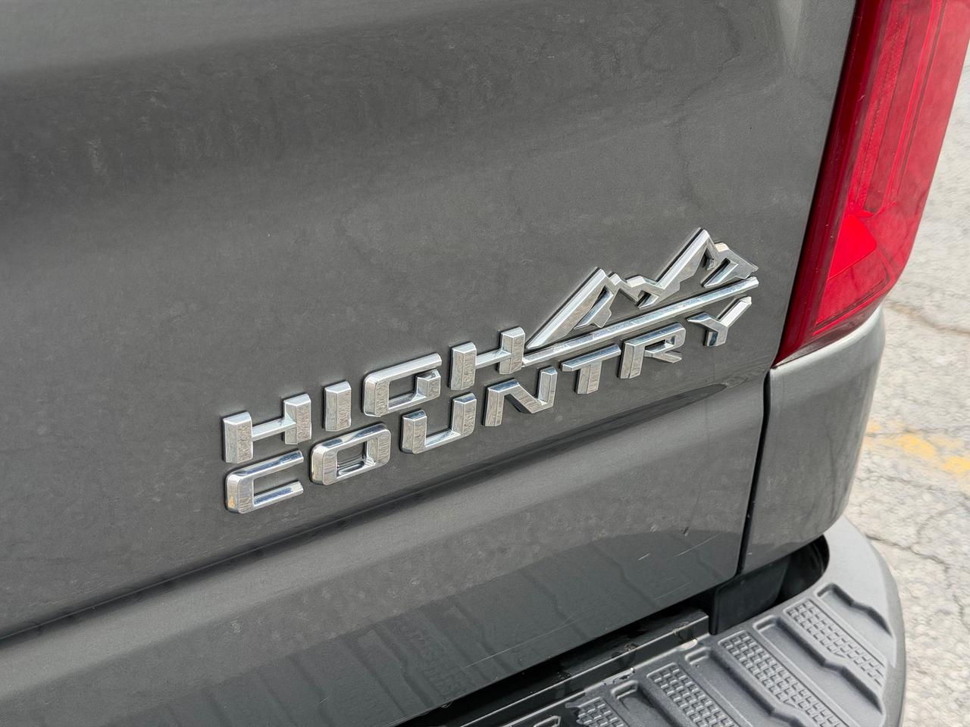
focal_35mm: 48
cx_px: 485
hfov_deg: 39.7
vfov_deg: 30.3
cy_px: 364
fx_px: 1345
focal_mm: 6.76
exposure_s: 1/523
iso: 100
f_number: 1.78
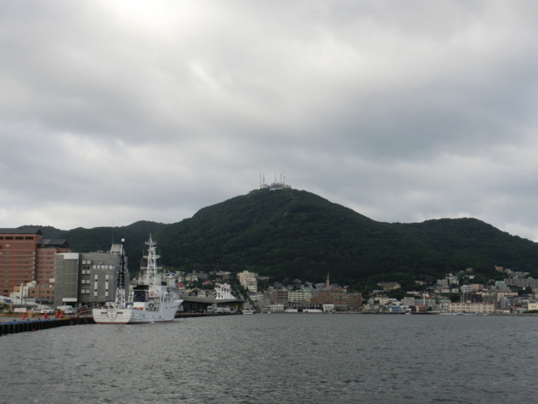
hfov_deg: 39.6
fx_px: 746
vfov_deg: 30.2
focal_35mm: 48
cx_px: 297
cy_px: 246
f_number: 3.9
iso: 80
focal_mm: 6.67
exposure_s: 1/500
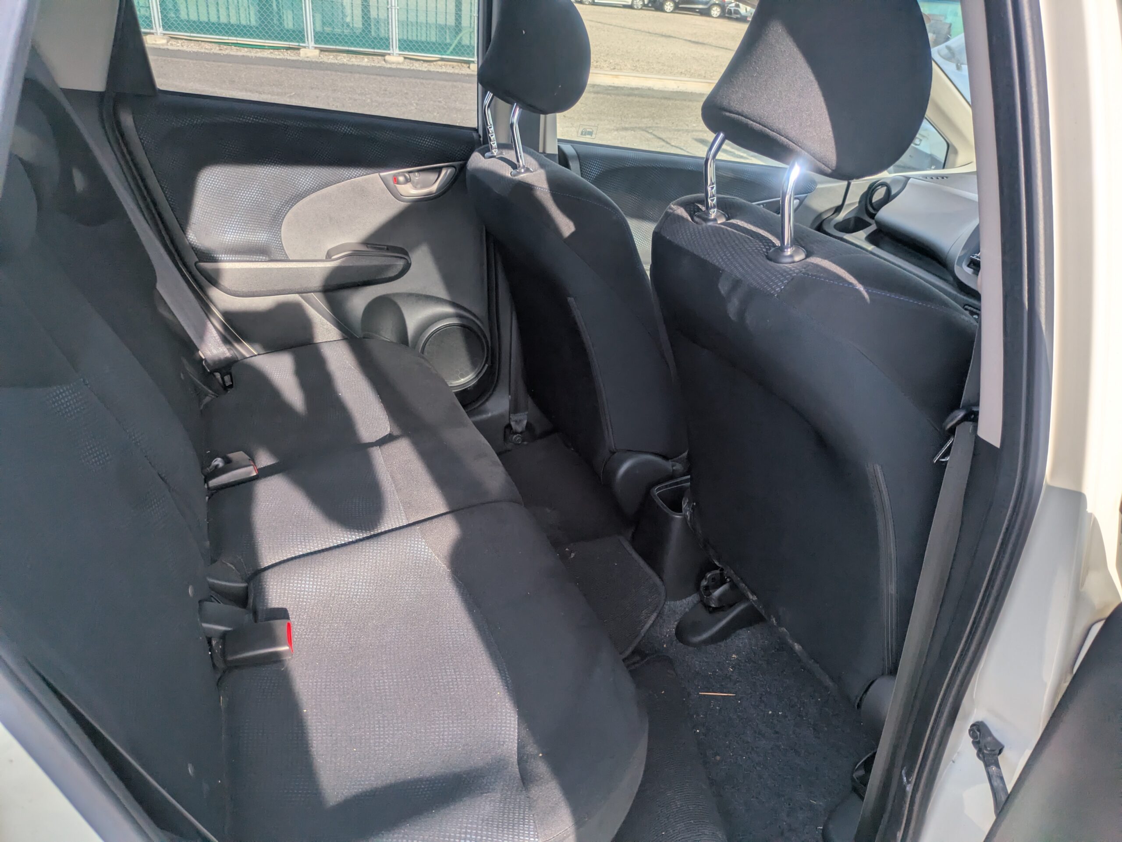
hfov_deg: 69.4
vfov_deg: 54.9
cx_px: 561
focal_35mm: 25
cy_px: 421
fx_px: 811
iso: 62
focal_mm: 5.43
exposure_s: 1/1045
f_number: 1.89
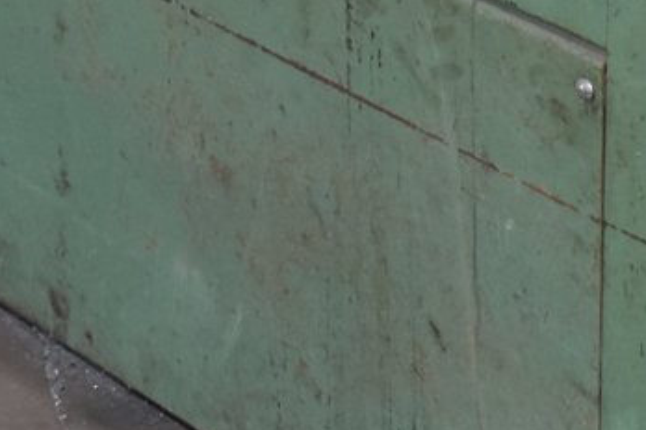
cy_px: -81
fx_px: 3292
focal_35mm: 183
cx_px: 640
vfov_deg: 7.4
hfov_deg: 11.1
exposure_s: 1/60
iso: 1250
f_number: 6.3
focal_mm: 25
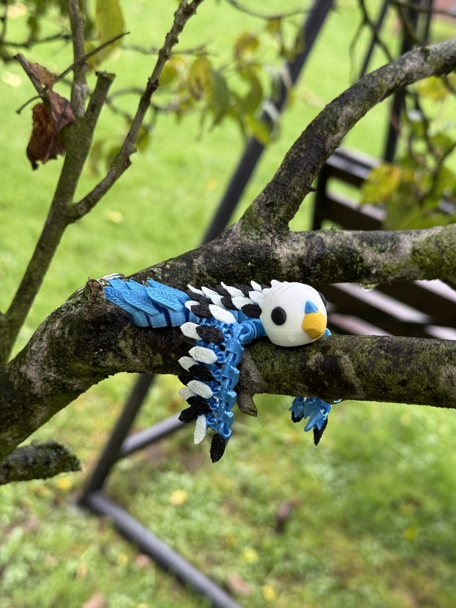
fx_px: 843
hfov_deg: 30.3
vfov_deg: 39.7
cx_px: 228
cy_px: 304
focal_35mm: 48
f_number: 1.78
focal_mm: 6.76
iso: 64
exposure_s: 1/223
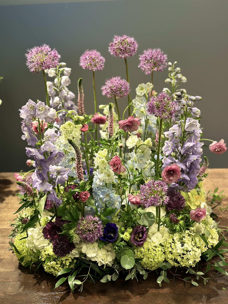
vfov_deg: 39.7
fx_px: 422
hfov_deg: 30.3
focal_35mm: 48
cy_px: 152
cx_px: 114
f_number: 1.78
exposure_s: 1/50
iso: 160
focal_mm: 6.86
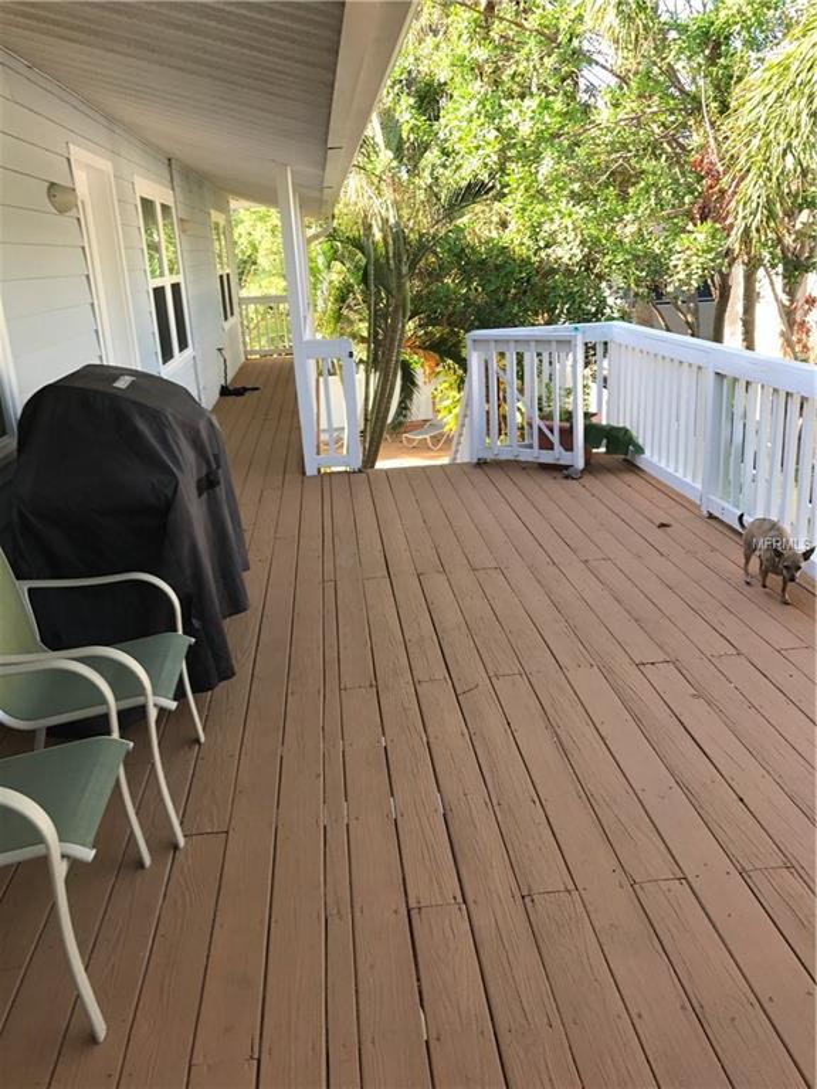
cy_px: 544
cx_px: 408
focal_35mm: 28
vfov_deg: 63.4
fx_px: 881
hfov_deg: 49.7
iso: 20
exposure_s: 1/178
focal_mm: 3.99
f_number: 1.8
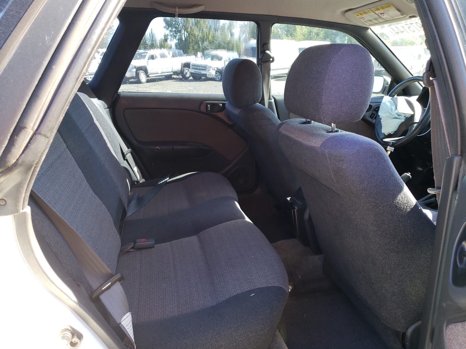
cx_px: 233
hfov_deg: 67.3
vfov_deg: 53.1
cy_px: 174
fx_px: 350
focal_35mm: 26
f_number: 1.5
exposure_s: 1/128
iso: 50
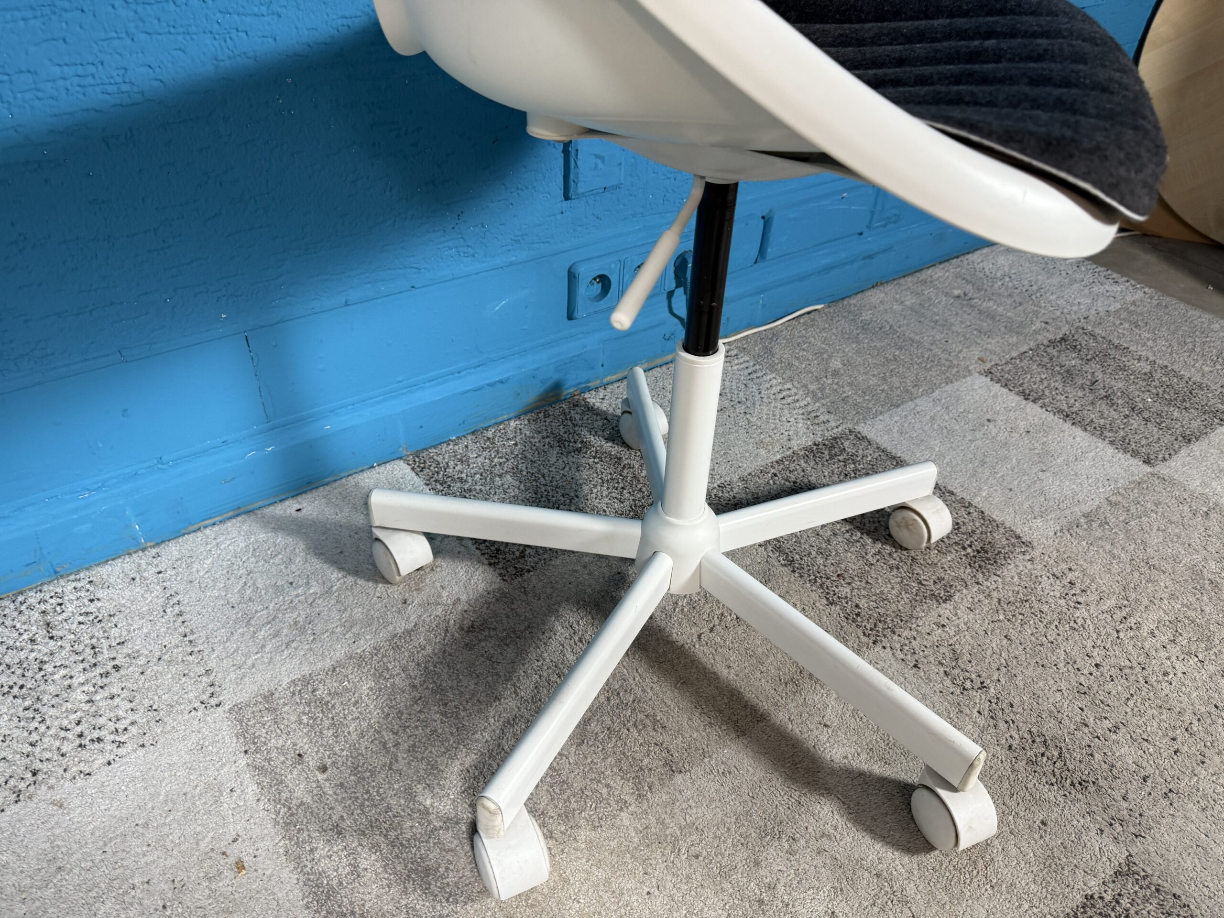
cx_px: 612
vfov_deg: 56.8
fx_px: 849
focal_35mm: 24
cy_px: 459
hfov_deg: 71.6
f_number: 1.78
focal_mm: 6.76
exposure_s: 1/50
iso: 160
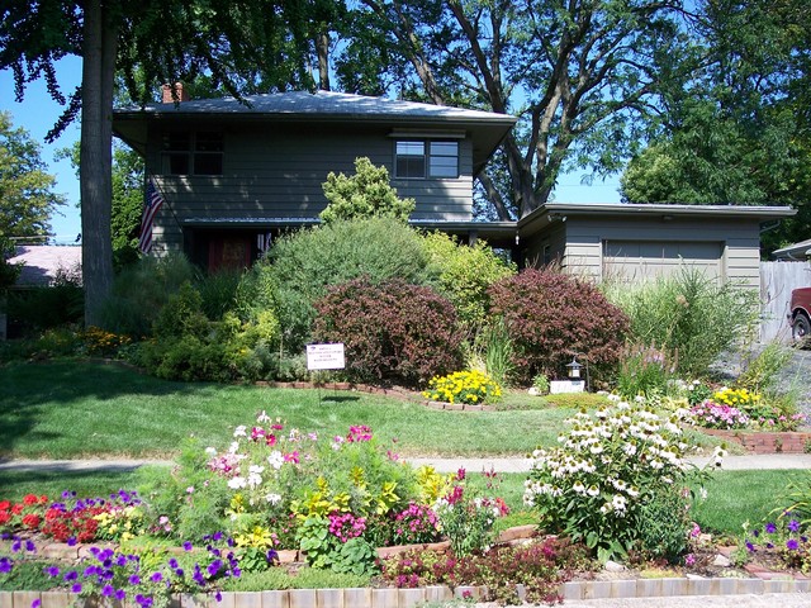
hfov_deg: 47.9
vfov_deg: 36.8
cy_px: 304
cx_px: 406
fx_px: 914
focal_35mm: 39
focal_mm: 8
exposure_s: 1/500
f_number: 3.4
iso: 100
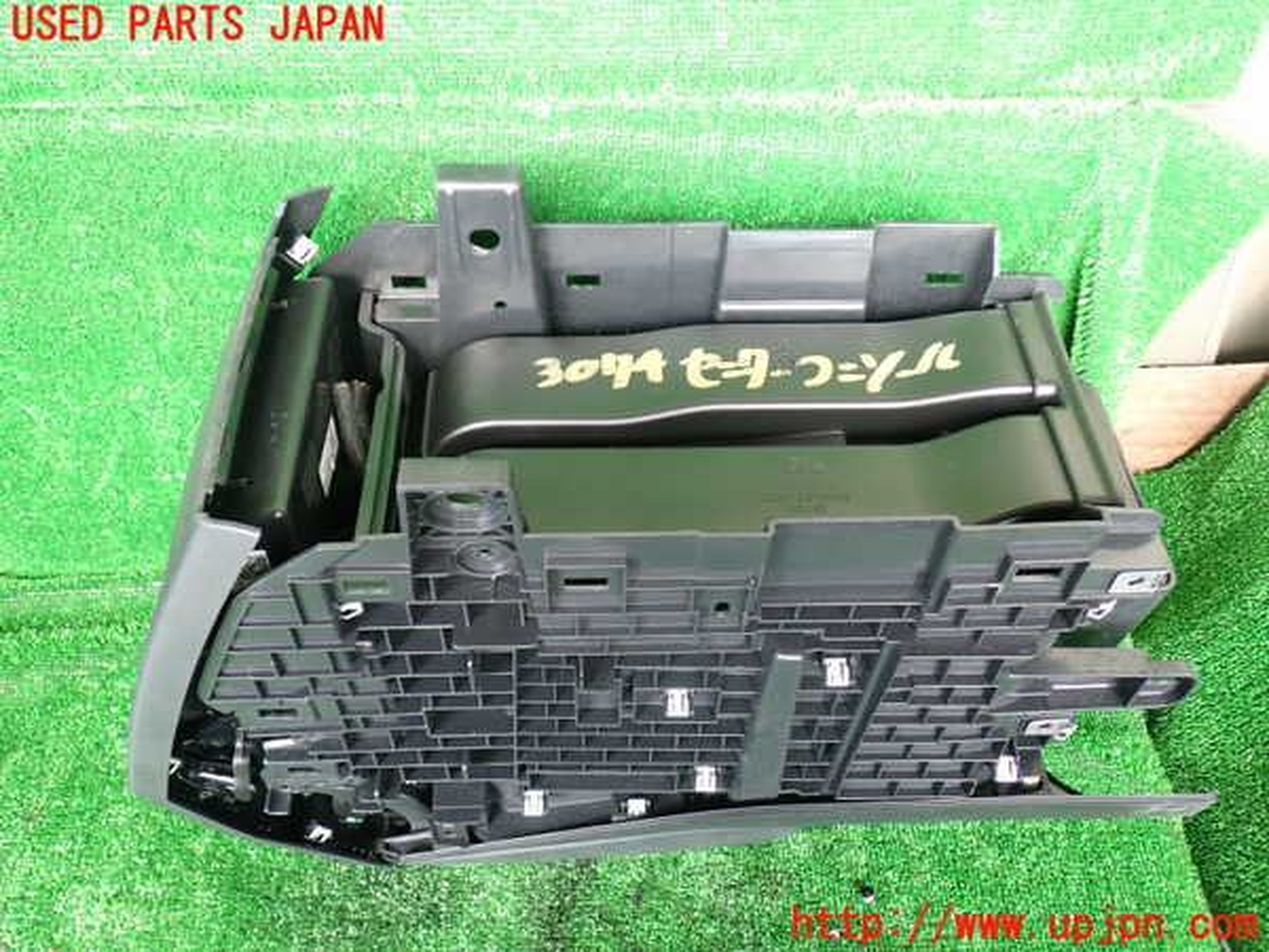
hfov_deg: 60.0
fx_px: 1100
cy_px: 476
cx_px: 634
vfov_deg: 46.8
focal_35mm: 30
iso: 200
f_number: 2.3
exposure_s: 1/50
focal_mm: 5.4
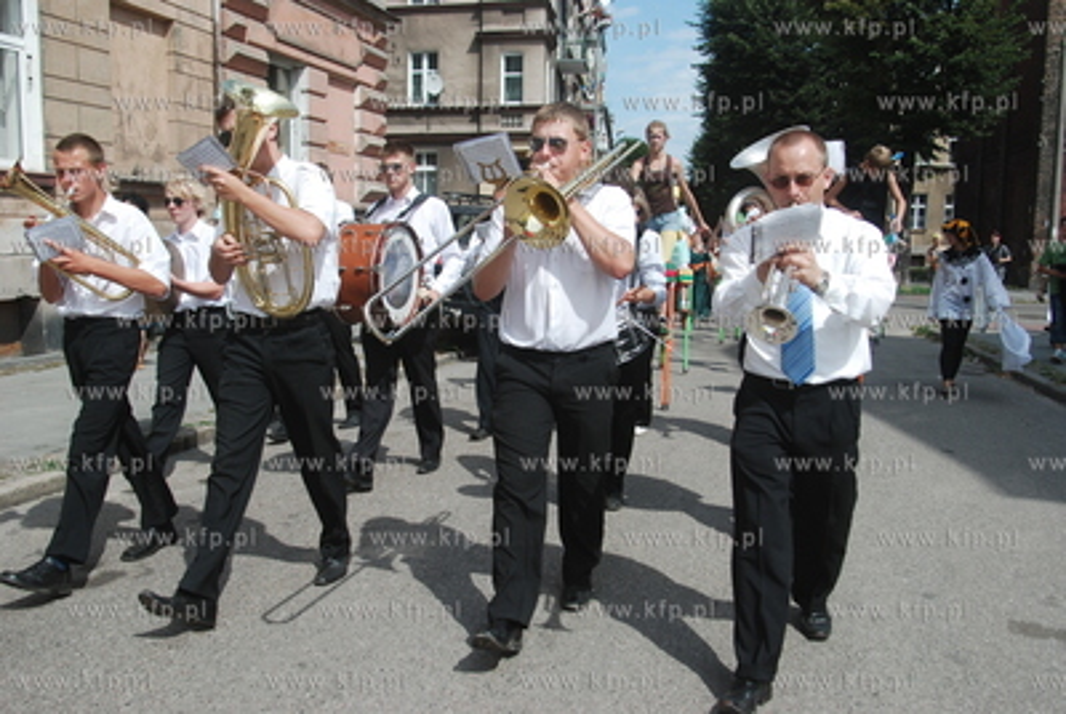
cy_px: 357
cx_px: 533
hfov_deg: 61.9
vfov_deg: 43.7
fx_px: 890
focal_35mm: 30
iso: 200
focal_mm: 20
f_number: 5.6
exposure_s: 1/800
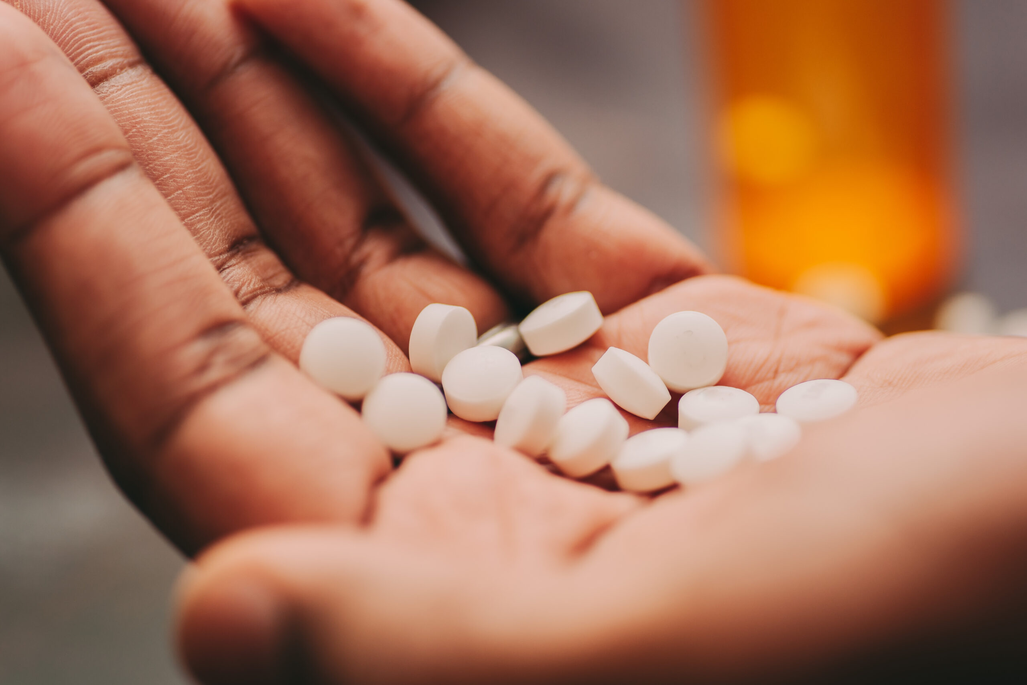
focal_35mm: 100
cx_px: 514
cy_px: 342
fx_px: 2854
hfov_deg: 20.4
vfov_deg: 13.7
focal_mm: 100
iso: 200
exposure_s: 1/40
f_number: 3.8
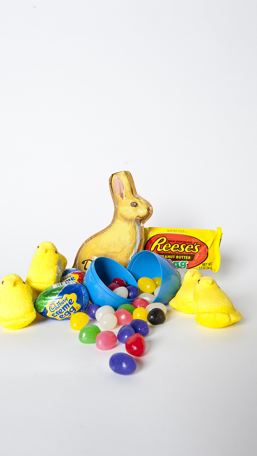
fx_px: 400
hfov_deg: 35.6
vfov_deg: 59.5
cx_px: 125
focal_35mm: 33
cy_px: 231
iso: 200
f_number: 10
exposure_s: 1/125
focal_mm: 31
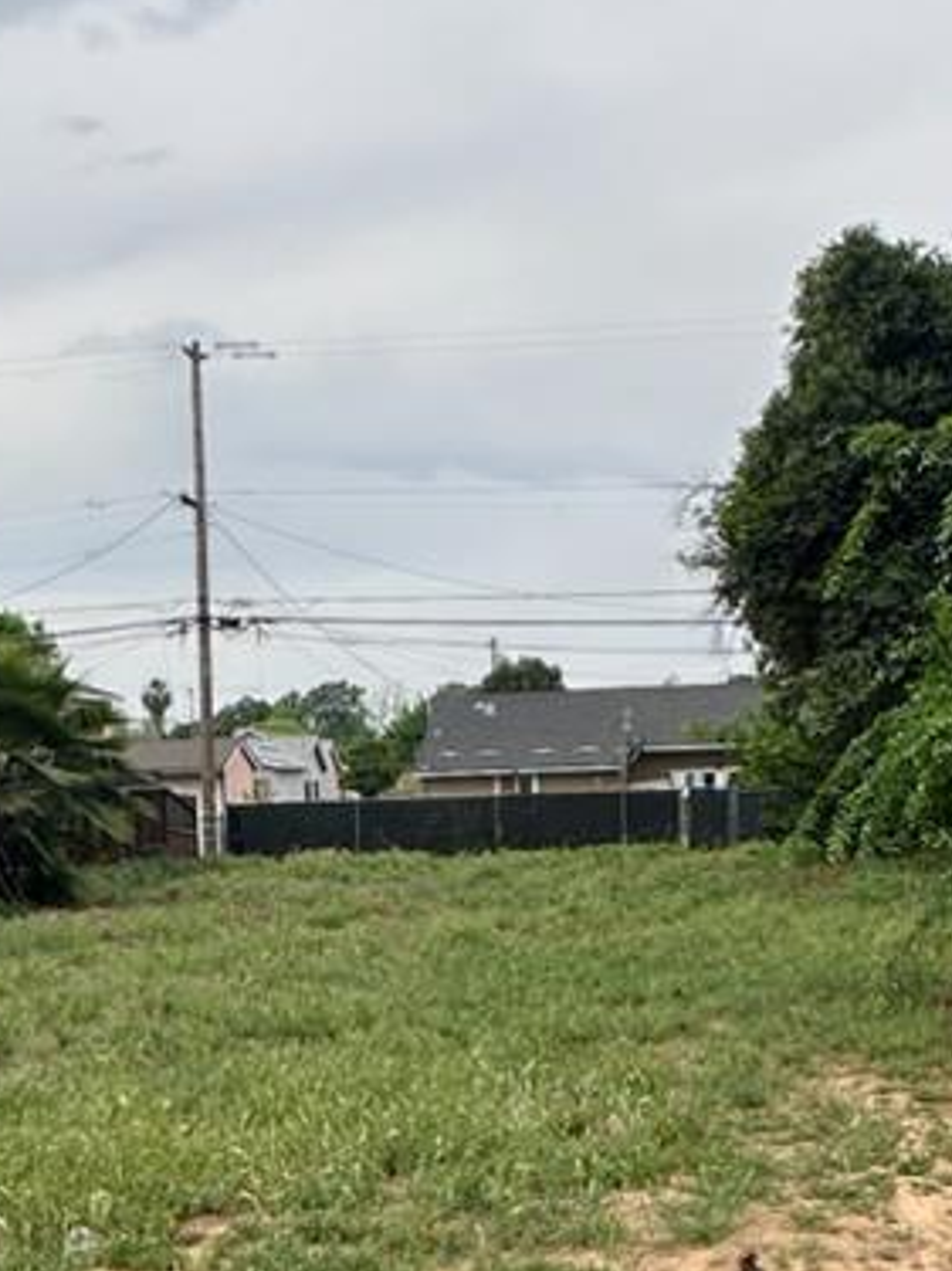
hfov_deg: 25.9
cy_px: 1166
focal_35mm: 56
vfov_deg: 32.5
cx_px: 283
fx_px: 2055
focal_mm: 2.22
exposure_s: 1/979
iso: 40
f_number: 2.2
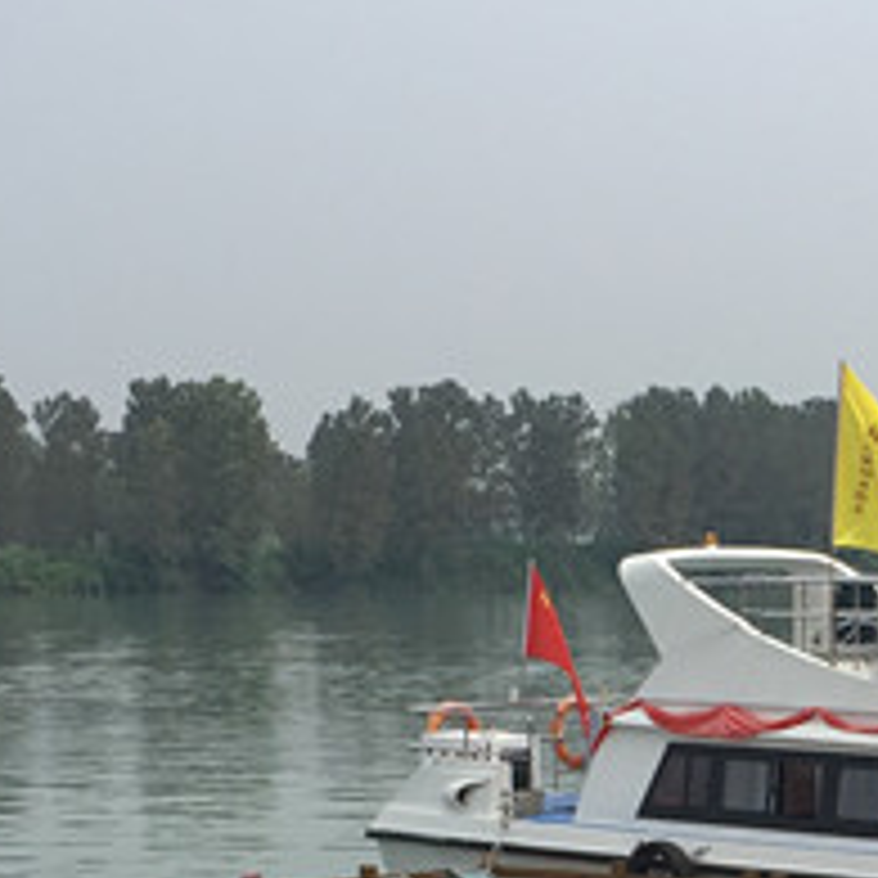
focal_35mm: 105
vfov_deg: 16.1
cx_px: 905
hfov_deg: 16.2
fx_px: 3013
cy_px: 977
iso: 32
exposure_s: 1/2083
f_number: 2.2
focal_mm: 4.15
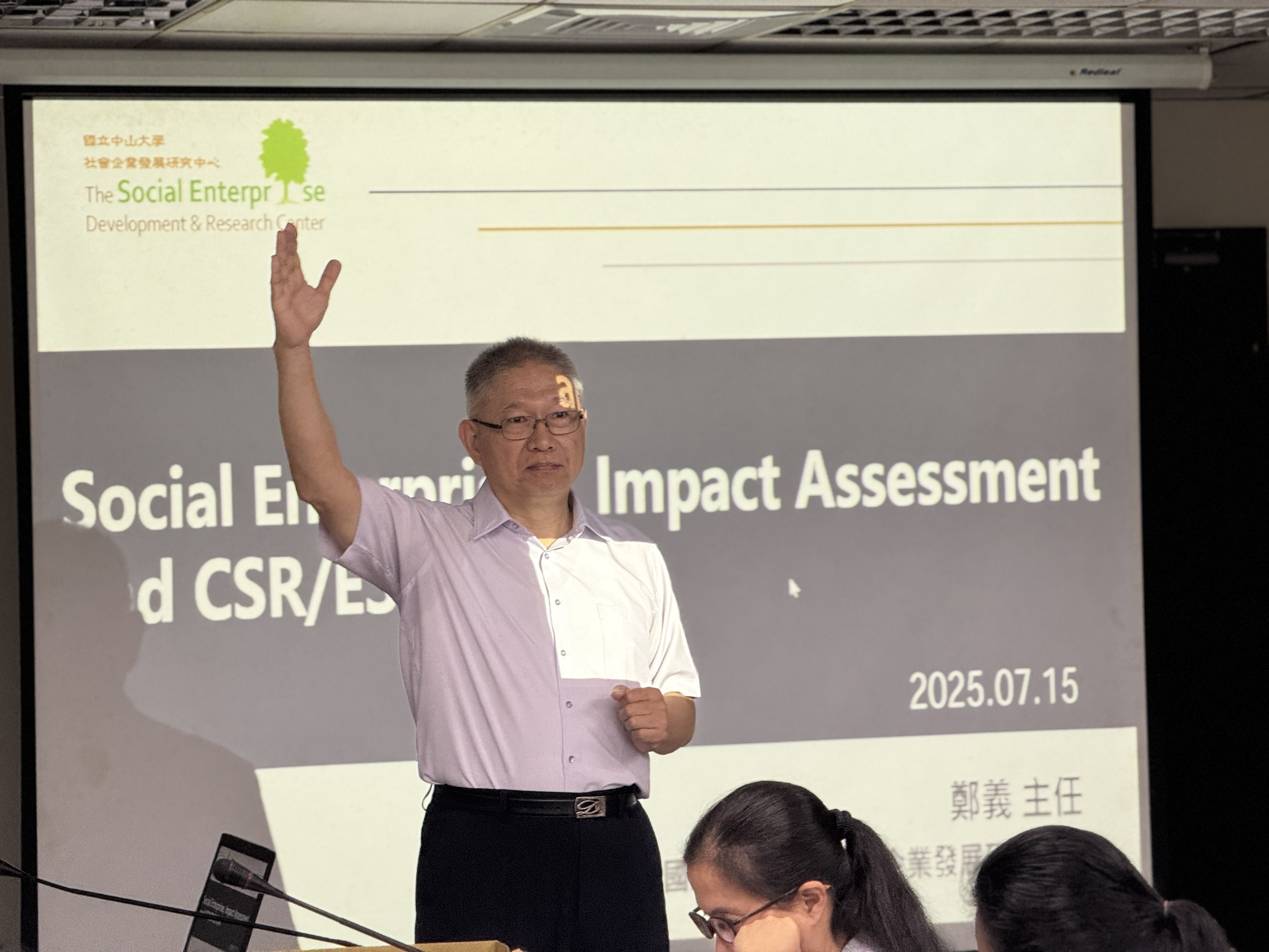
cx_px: 634
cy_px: 476
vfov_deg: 12.3
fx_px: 4399
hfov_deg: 16.4
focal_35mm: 120
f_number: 2.8
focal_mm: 15.66
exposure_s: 1/60
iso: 200
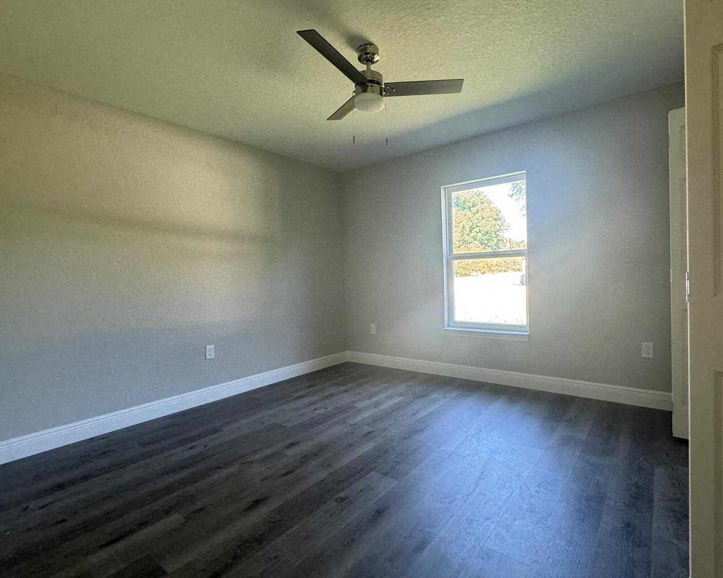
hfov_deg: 89.4
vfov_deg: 77.0
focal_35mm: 17
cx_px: 397
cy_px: 286
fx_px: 364
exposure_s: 1/99
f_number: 2.2
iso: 250
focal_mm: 2.22
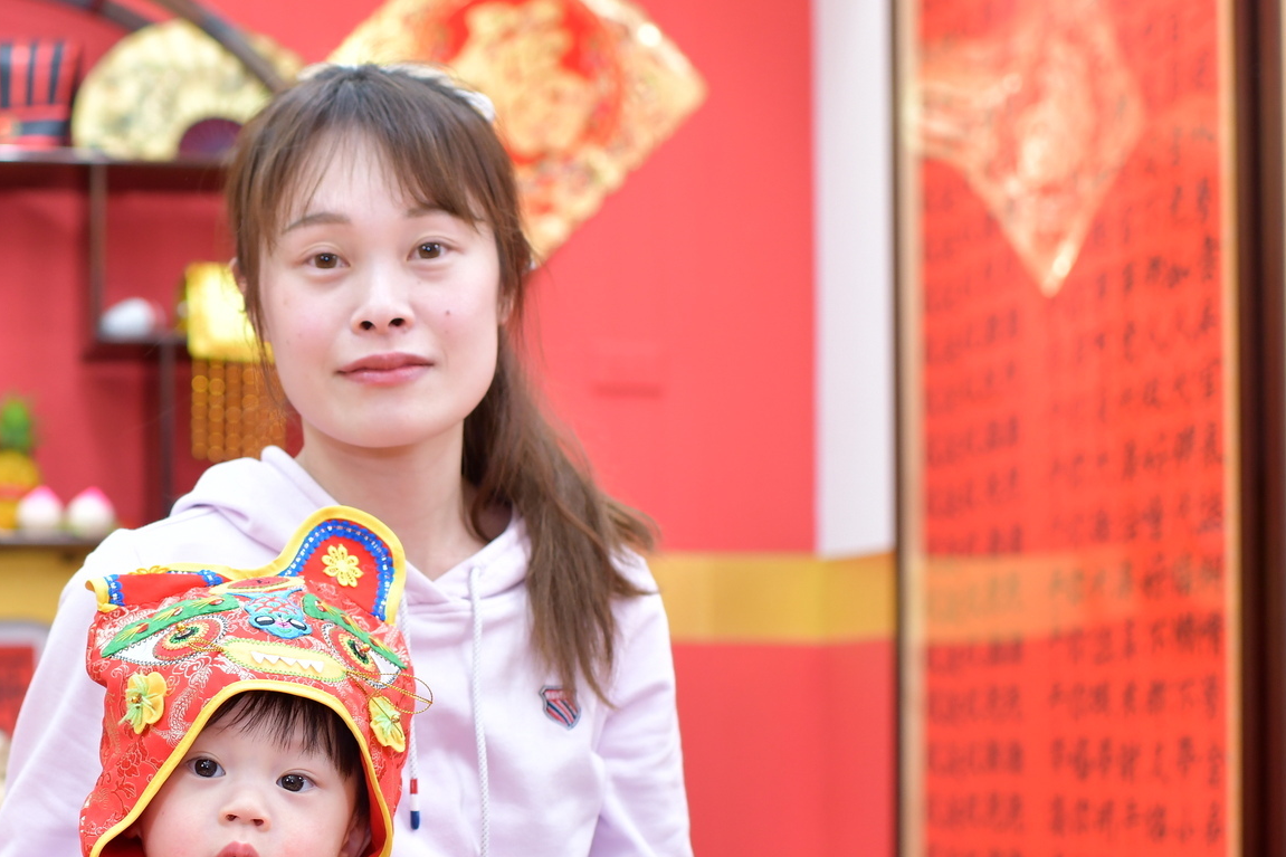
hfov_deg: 27.1
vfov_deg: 18.5
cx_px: 245
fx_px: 2607
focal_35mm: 73
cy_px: 715
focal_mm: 35
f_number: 2.8
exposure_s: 1/200
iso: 500
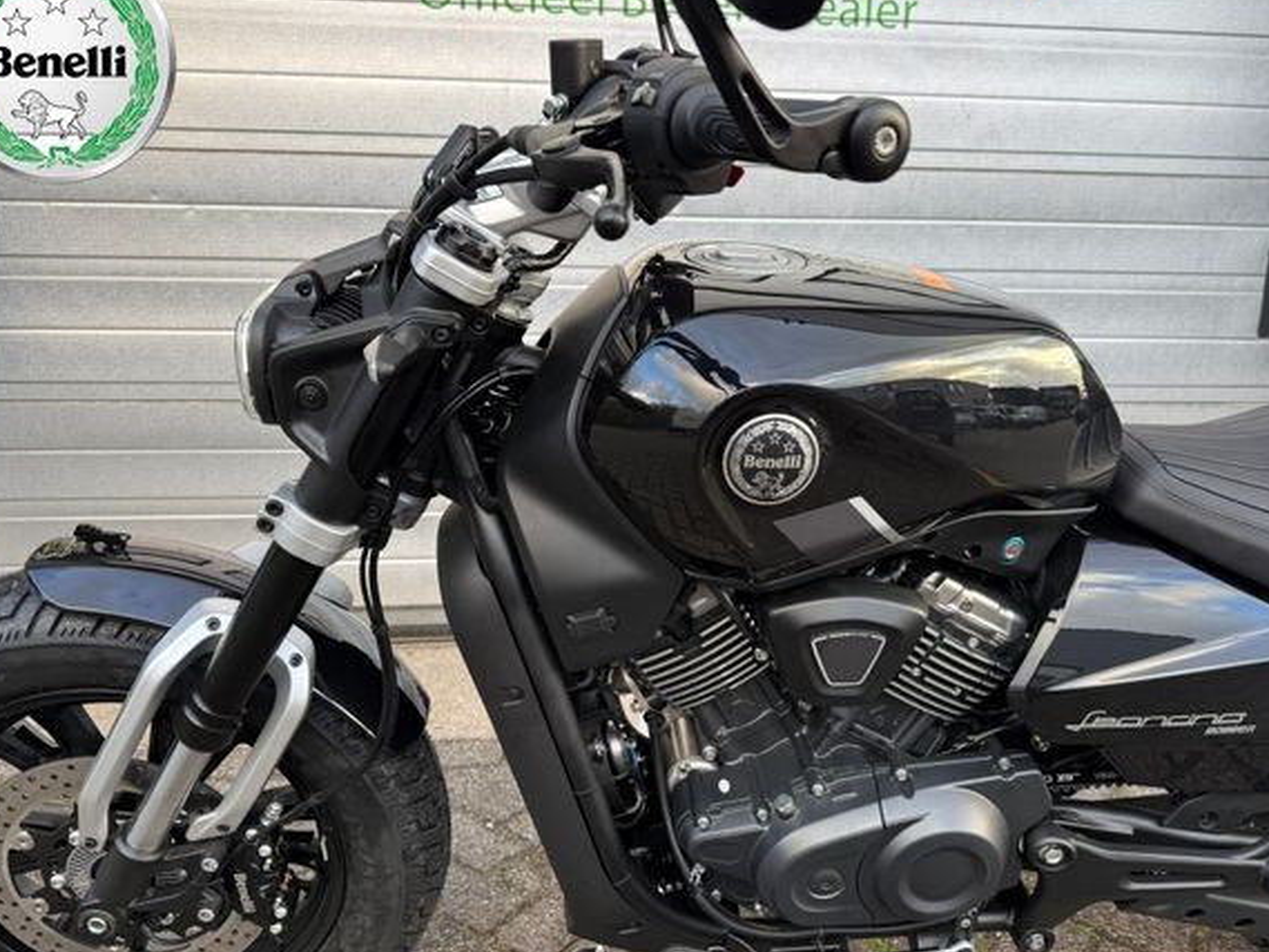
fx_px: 990
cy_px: 470
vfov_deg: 51.4
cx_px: 649
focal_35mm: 27
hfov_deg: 65.3
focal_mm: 6.76
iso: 64
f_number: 1.78
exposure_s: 1/144
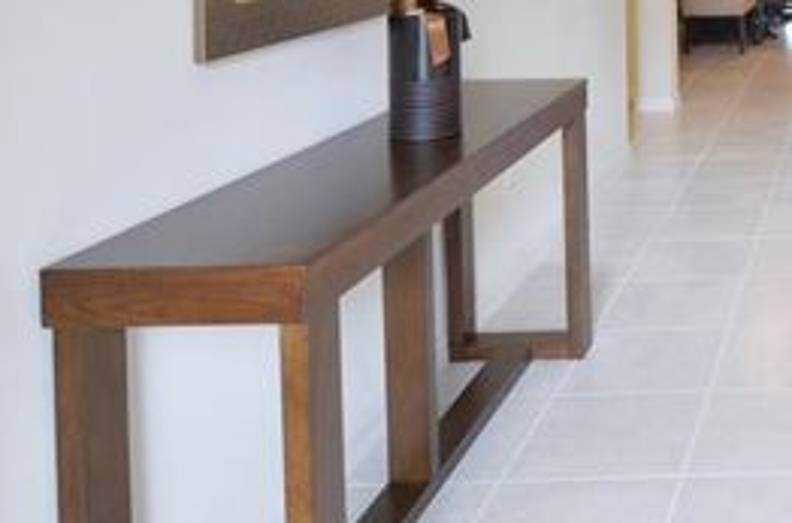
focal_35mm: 44
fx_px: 973
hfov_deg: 36.7
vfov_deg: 26.5
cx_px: 890
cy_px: -118
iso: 100
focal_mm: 11
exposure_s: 1/5
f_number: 4.5
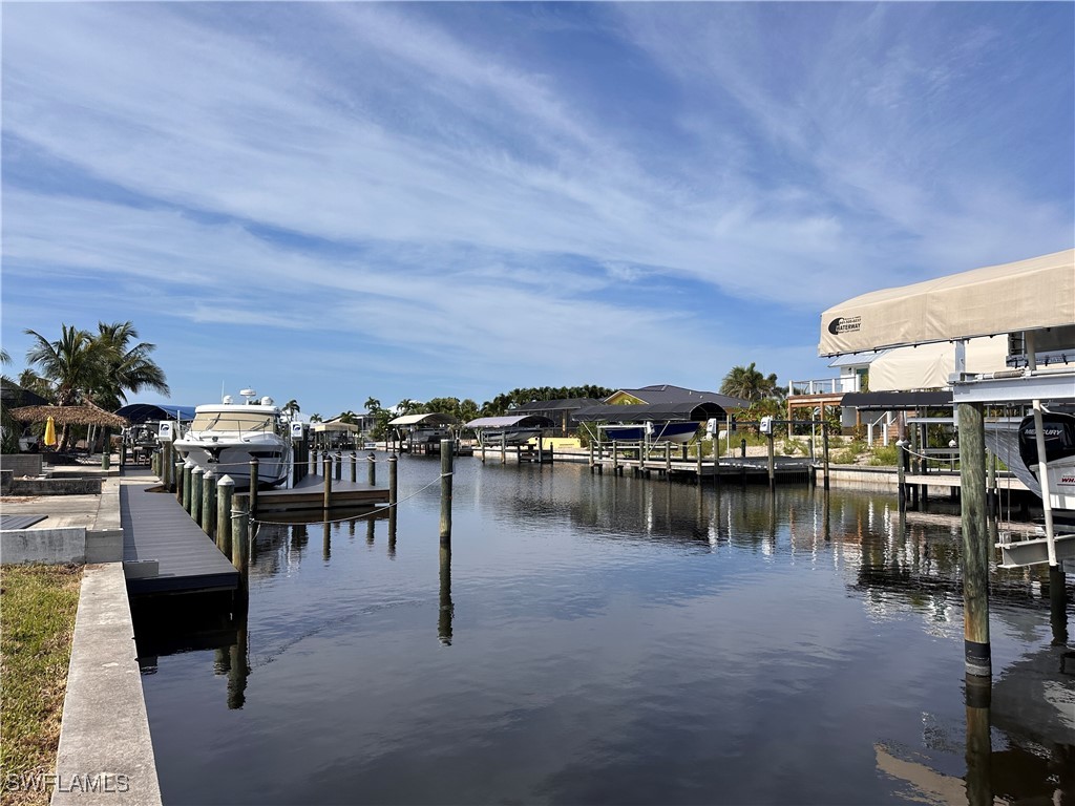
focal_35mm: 24
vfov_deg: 56.8
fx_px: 745
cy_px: 403
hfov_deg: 71.6
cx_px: 538
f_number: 1.78
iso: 80
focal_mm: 6.86
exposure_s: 1/7042
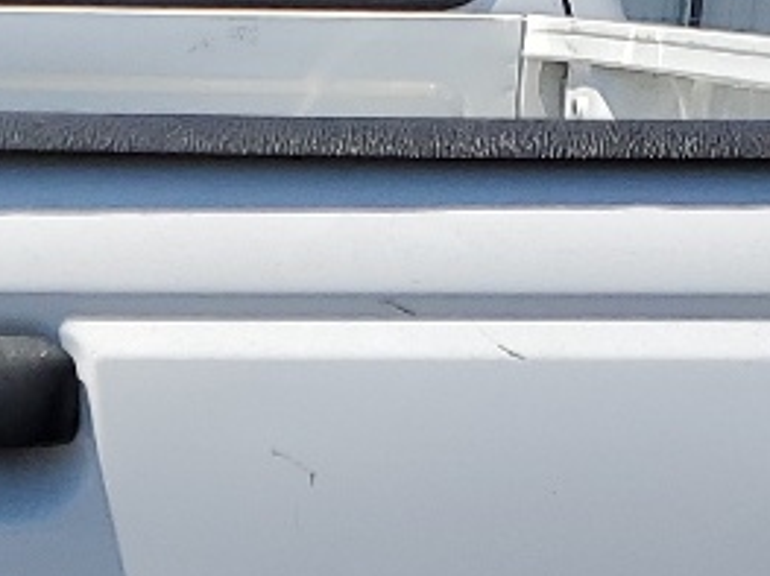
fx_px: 3513
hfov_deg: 12.2
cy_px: 871
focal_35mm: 158
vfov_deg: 9.1
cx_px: -161
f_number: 1.5
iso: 50
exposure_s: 1/5000
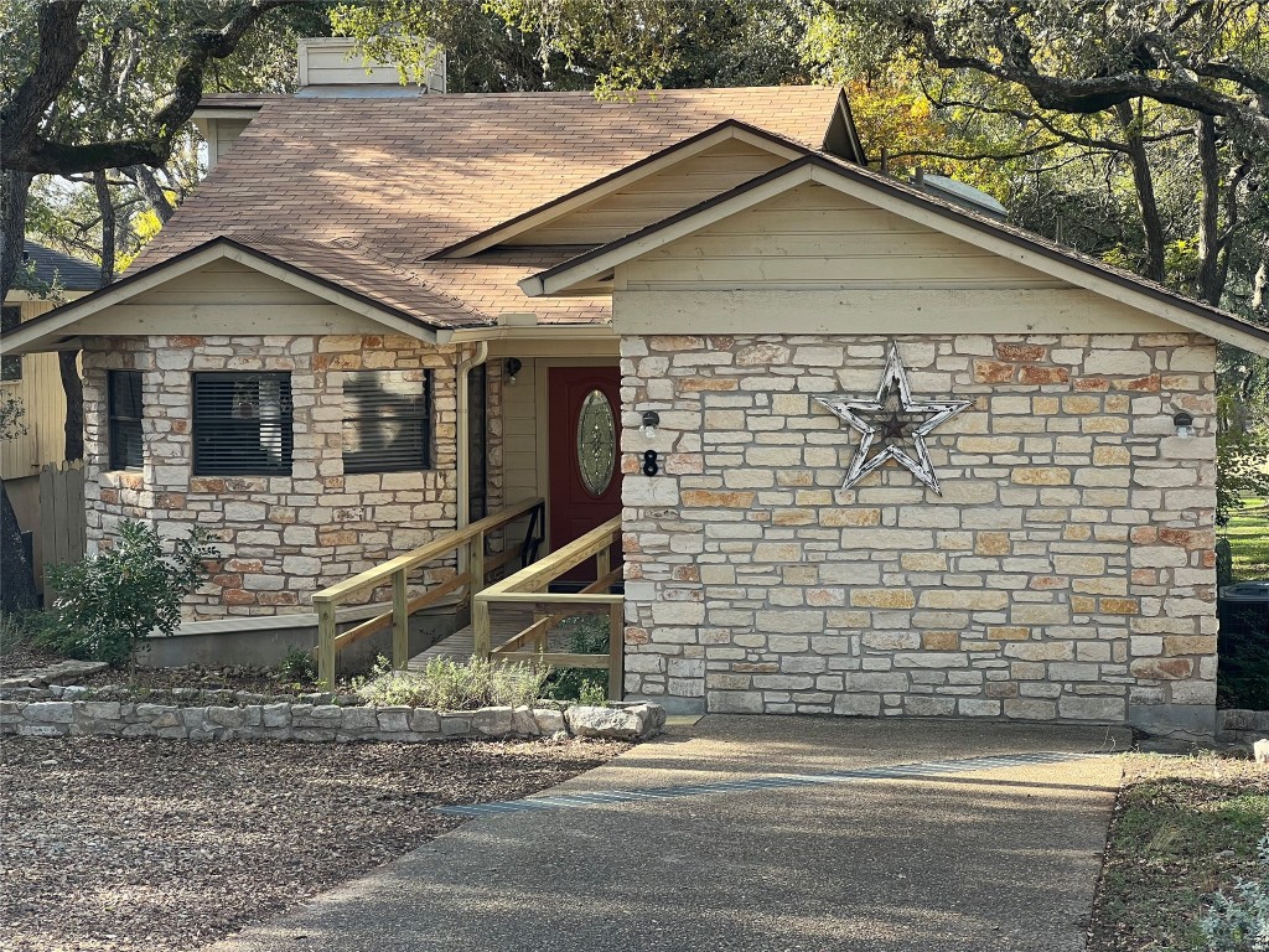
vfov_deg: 19.1
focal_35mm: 77
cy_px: 476
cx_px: 634
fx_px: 2823
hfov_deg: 25.3
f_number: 2.8
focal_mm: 9
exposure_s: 1/99
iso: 32
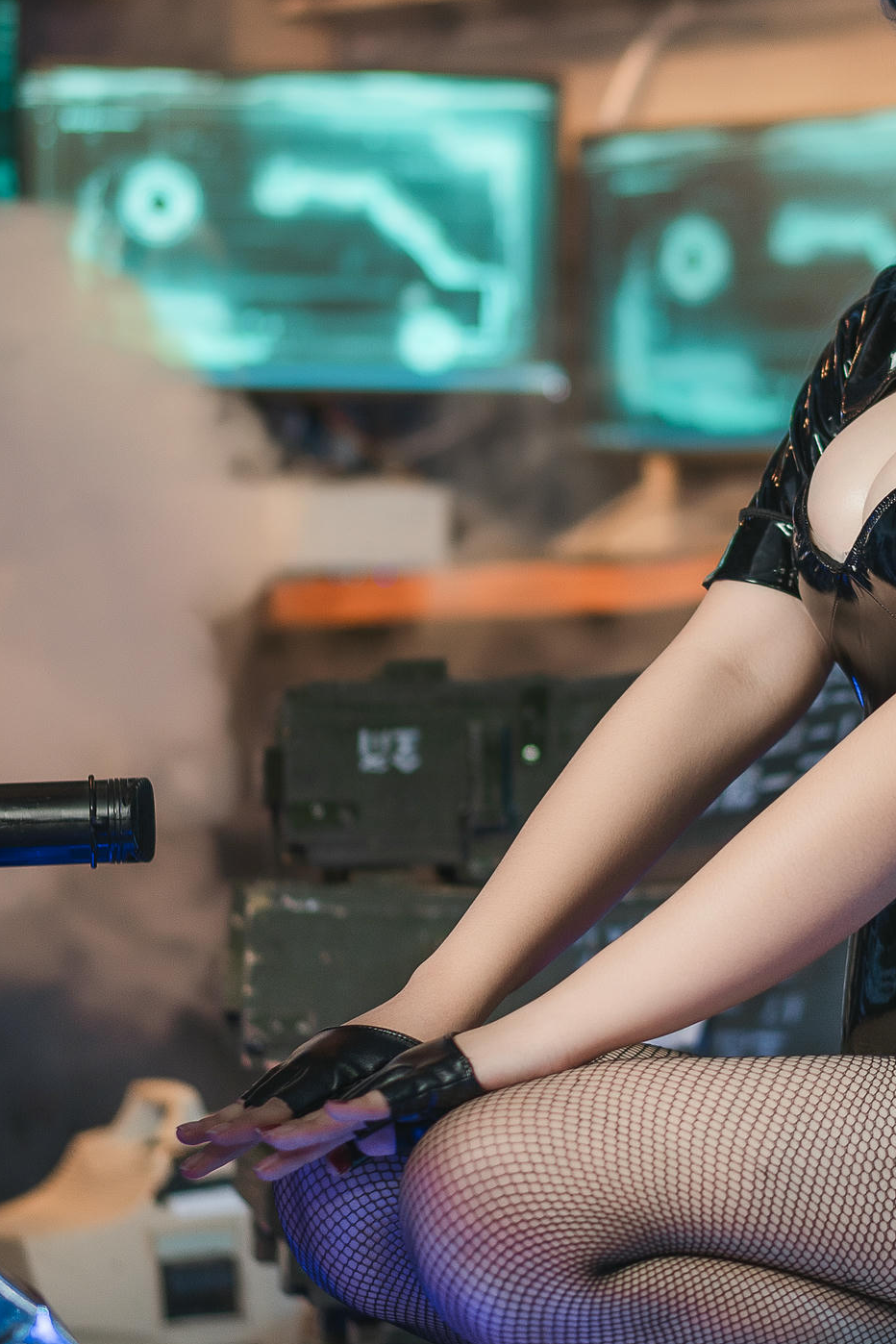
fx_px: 4405
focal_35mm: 118
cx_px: 797
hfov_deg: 11.5
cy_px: 547
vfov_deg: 17.3
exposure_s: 1/80
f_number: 1.8
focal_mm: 55
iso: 160
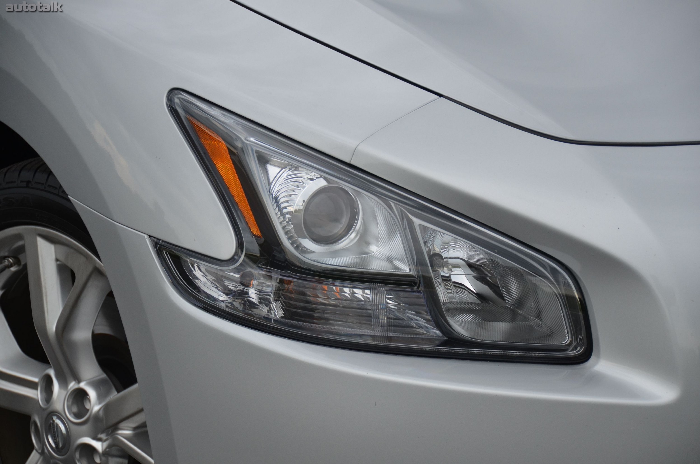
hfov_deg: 13.1
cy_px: 232
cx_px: 350
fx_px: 3056
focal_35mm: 158
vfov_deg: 8.7
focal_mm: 105
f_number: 5.3
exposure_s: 1/1000
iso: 500
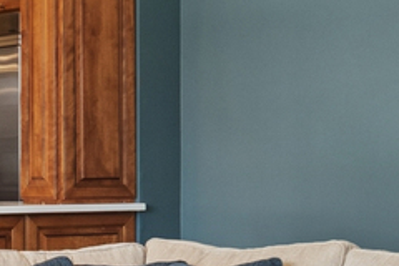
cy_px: 193
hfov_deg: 15.5
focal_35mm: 131
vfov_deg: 10.4
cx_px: 103
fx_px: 1456
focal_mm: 13
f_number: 8
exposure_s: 1/40
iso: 320
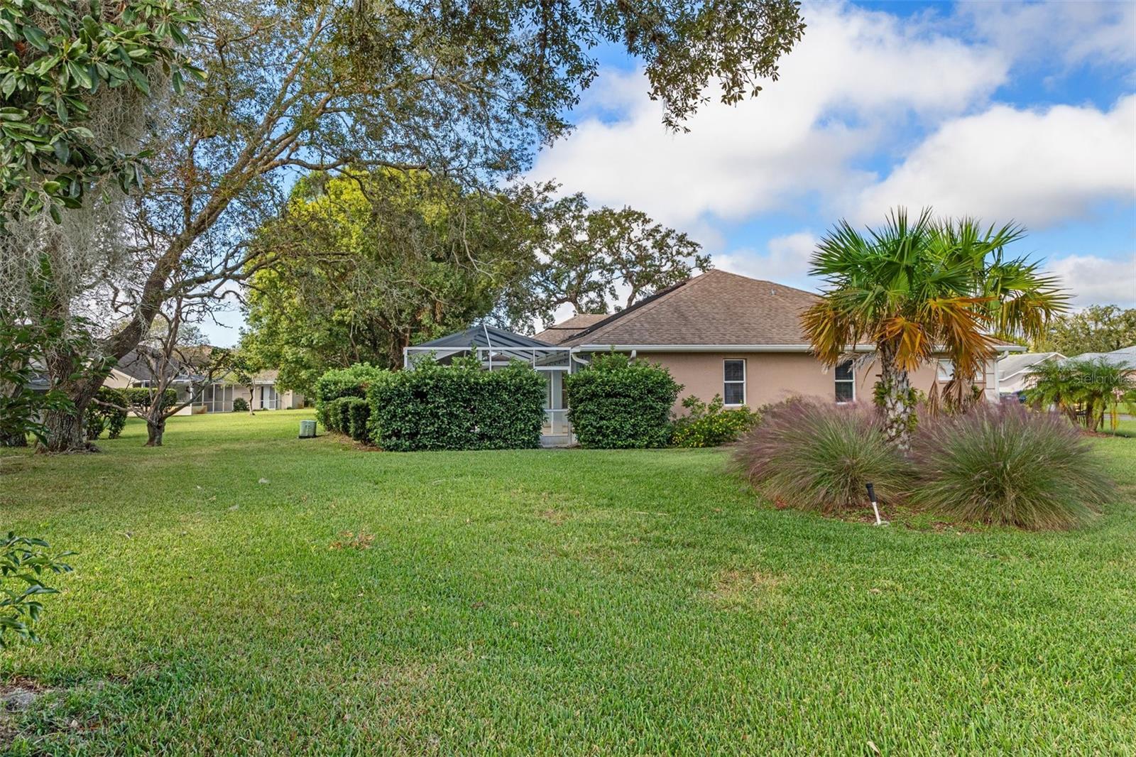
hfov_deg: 77.3
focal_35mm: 22
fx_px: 710
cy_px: 378
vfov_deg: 56.1
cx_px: 568
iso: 320
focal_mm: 15
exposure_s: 1/160
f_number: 8
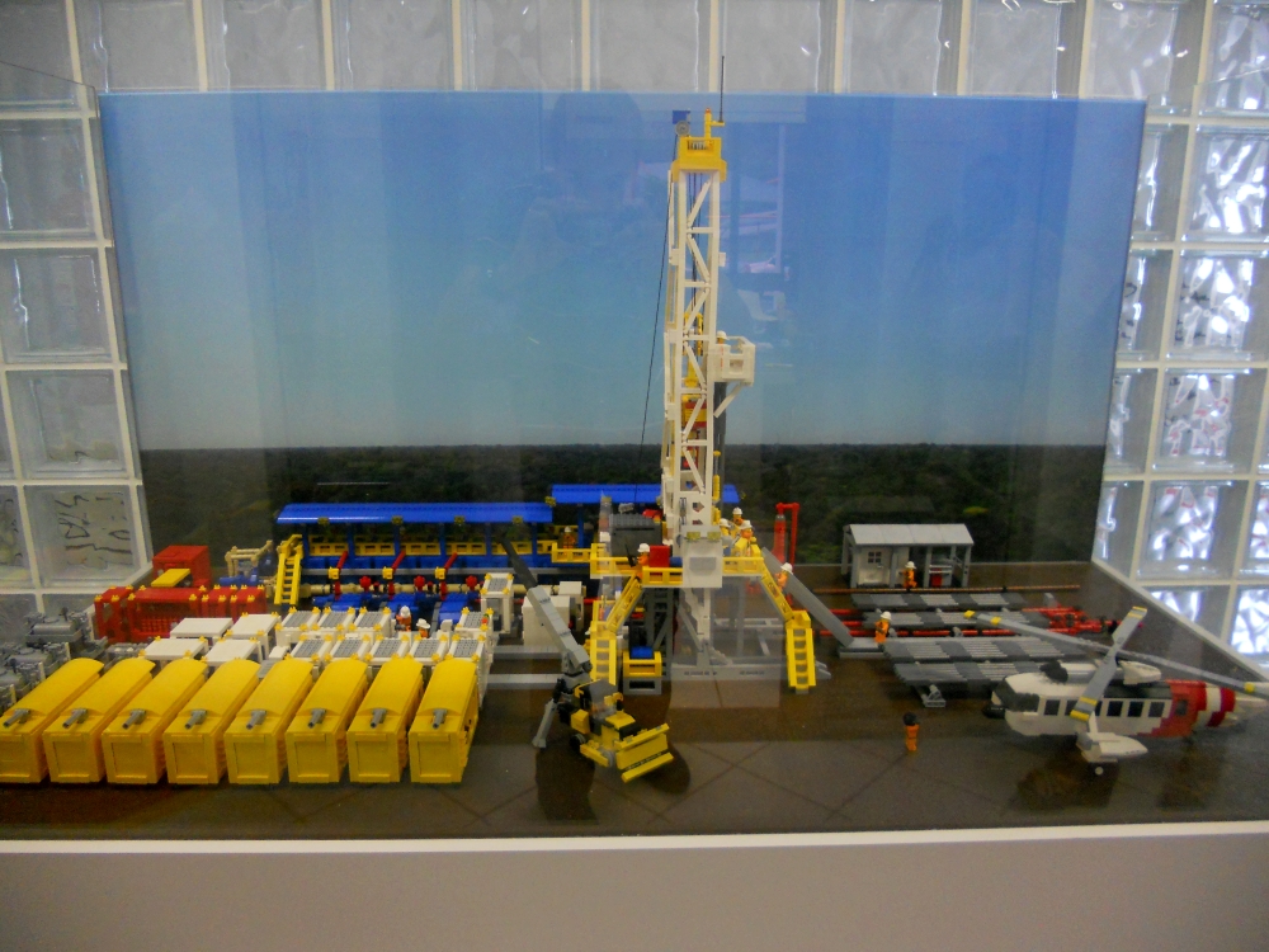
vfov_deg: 51.4
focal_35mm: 27
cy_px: 476
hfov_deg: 65.3
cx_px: 634
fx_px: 990
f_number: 3.2
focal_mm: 4.9
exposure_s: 1/30
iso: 400
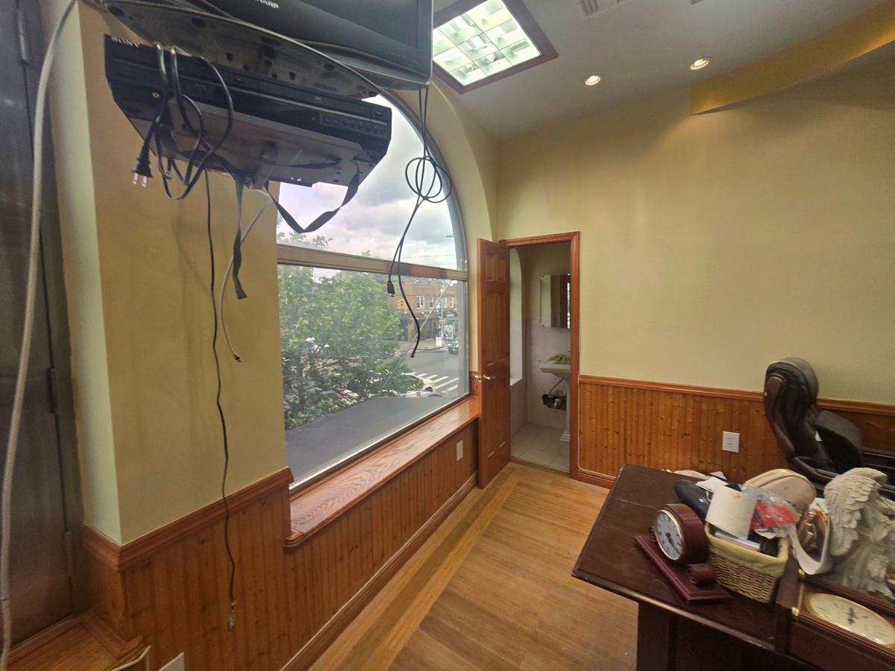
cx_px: 448
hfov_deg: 106.2
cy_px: 336
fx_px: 336
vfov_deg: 89.9
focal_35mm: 13
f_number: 2.2
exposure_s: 1/120
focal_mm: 2.2
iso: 64
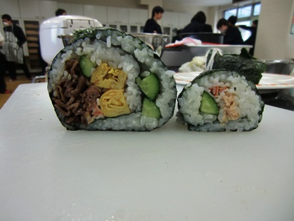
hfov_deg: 71.6
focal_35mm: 24
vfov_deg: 56.8
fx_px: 204
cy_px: 110
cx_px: 147
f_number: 3.2
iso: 80
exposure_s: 1/60
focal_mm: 4.3
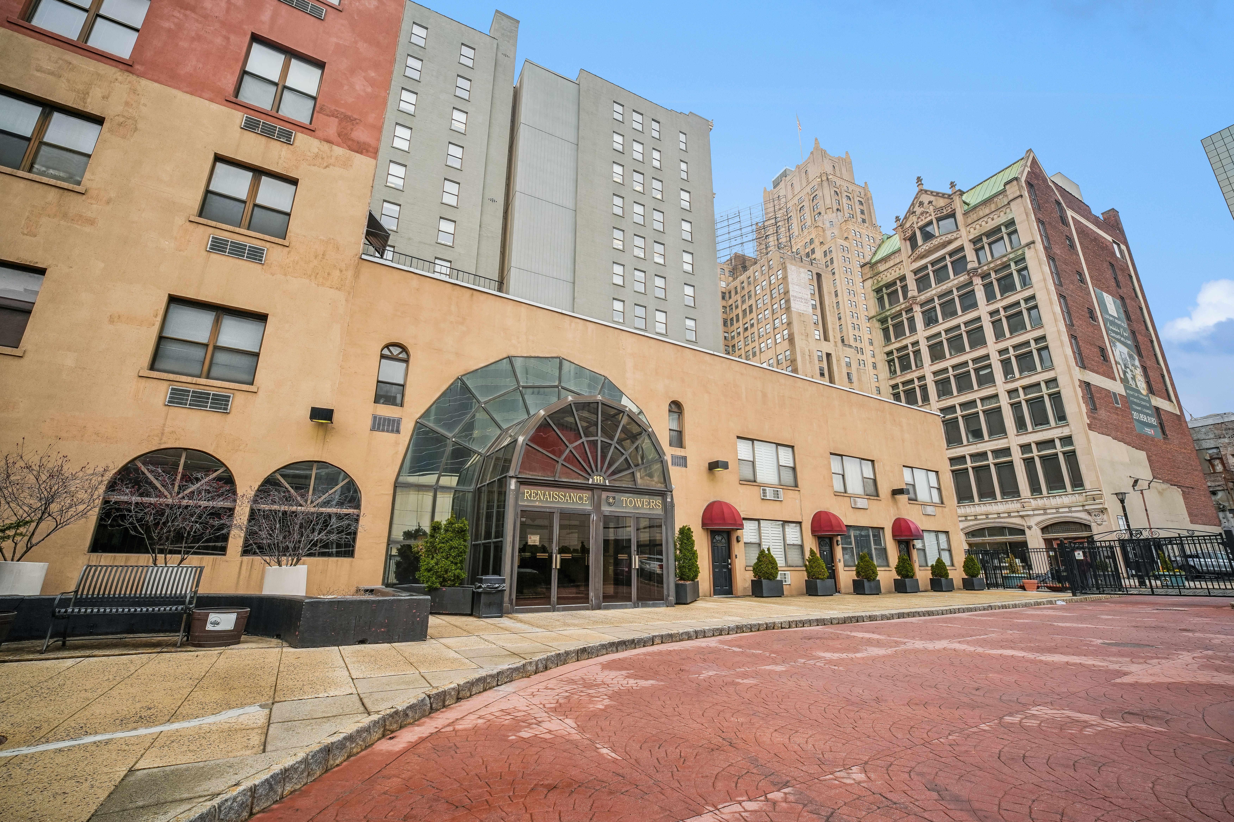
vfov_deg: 81.2
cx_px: 617
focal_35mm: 14
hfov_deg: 104.3
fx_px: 480
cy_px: 411
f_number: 8
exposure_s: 1/160
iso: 320
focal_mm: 14
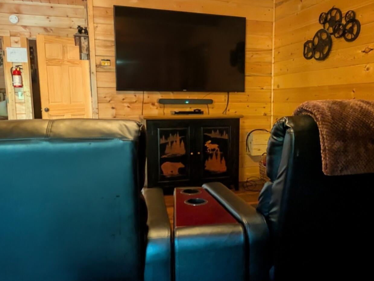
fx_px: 314
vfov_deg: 48.3
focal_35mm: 29
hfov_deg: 61.4
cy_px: 148
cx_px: 211
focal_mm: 2.02
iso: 412
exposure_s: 1/15
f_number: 1.7
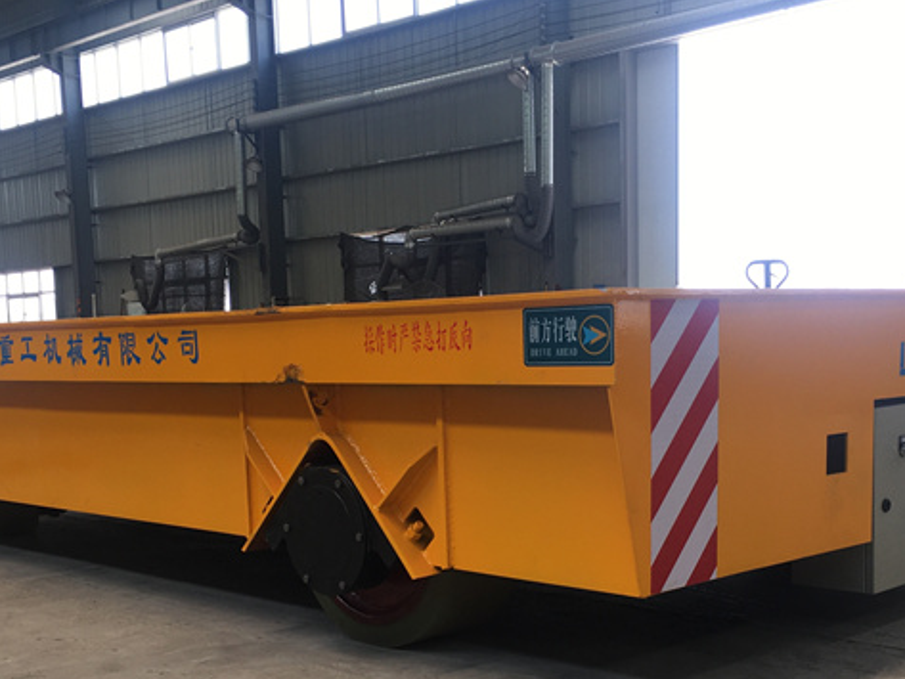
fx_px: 1281
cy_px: 509
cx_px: 473
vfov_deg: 29.2
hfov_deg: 38.9
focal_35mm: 49
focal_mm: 4.15
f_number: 2.2
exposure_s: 1/100
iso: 25
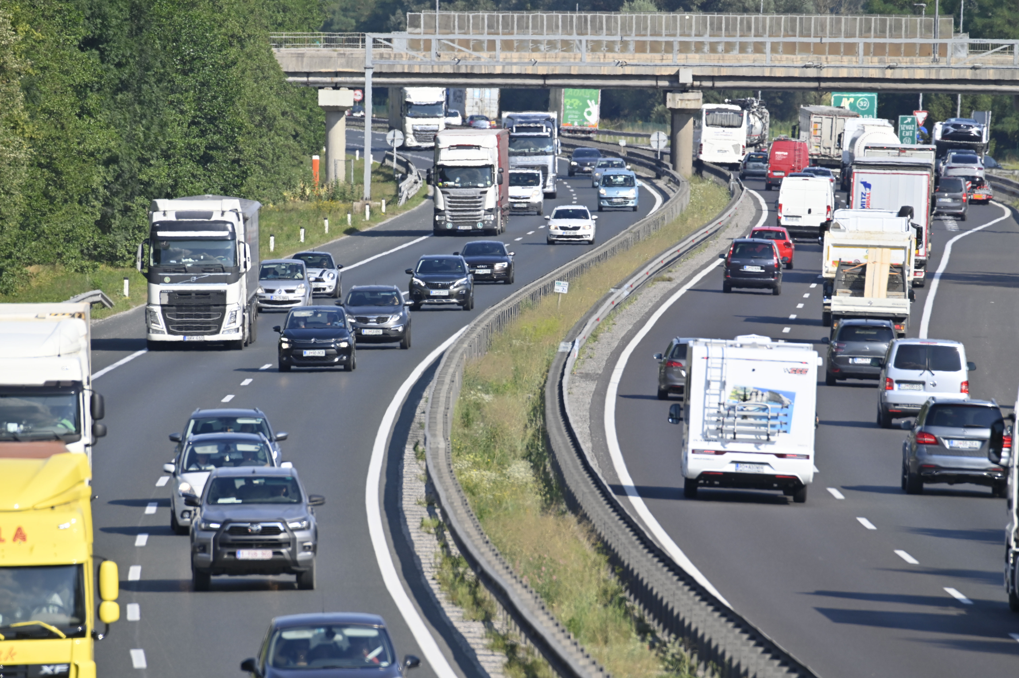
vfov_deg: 2.3
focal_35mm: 600
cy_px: 339
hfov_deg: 3.4
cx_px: 510
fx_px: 16972
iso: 400
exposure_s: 1/800
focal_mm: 600
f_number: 9
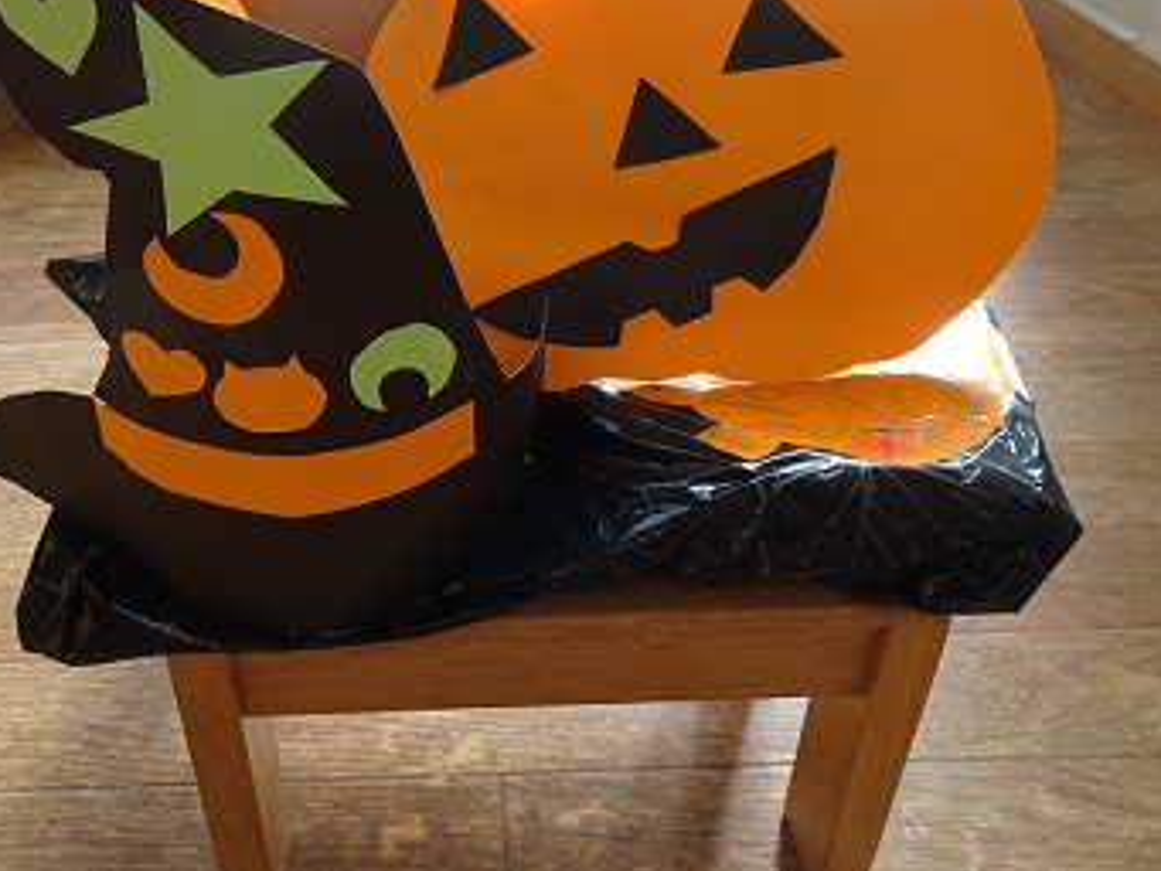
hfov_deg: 57.8
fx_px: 1040
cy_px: 315
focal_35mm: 31
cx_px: 458
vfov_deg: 45.0
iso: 80
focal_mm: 4.1
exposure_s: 1/125
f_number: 3.5
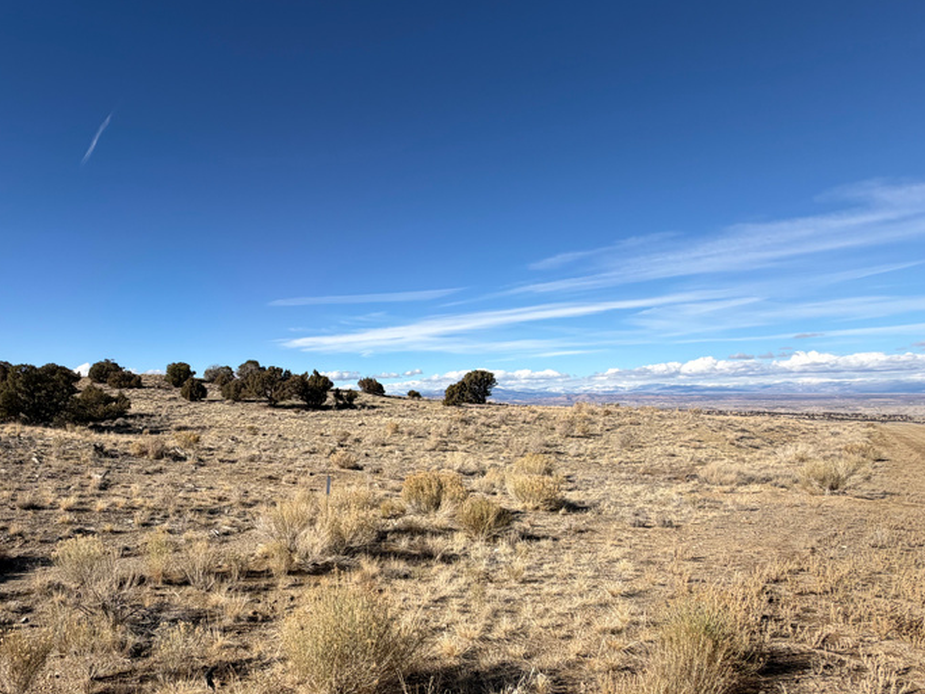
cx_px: 251
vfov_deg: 62.5
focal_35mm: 21
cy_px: 436
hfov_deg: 74.3
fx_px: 561
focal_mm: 2.22
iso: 20
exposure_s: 1/1017
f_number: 2.2
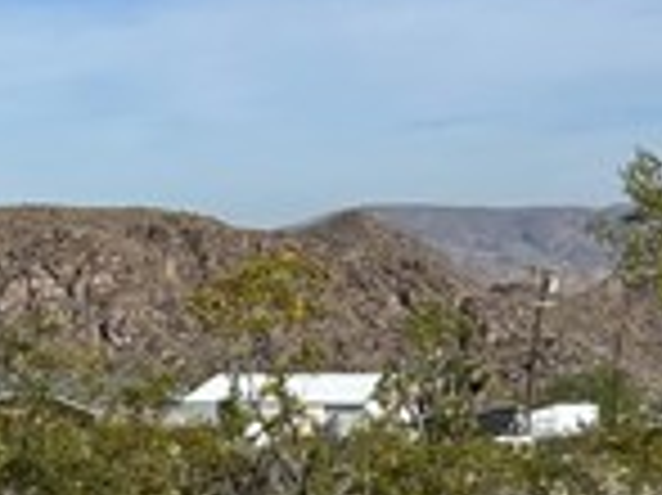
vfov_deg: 12.6
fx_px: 2159
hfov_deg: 16.2
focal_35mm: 113
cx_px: -270
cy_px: 662
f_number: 1.5
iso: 50
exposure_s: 1/6993
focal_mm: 5.7
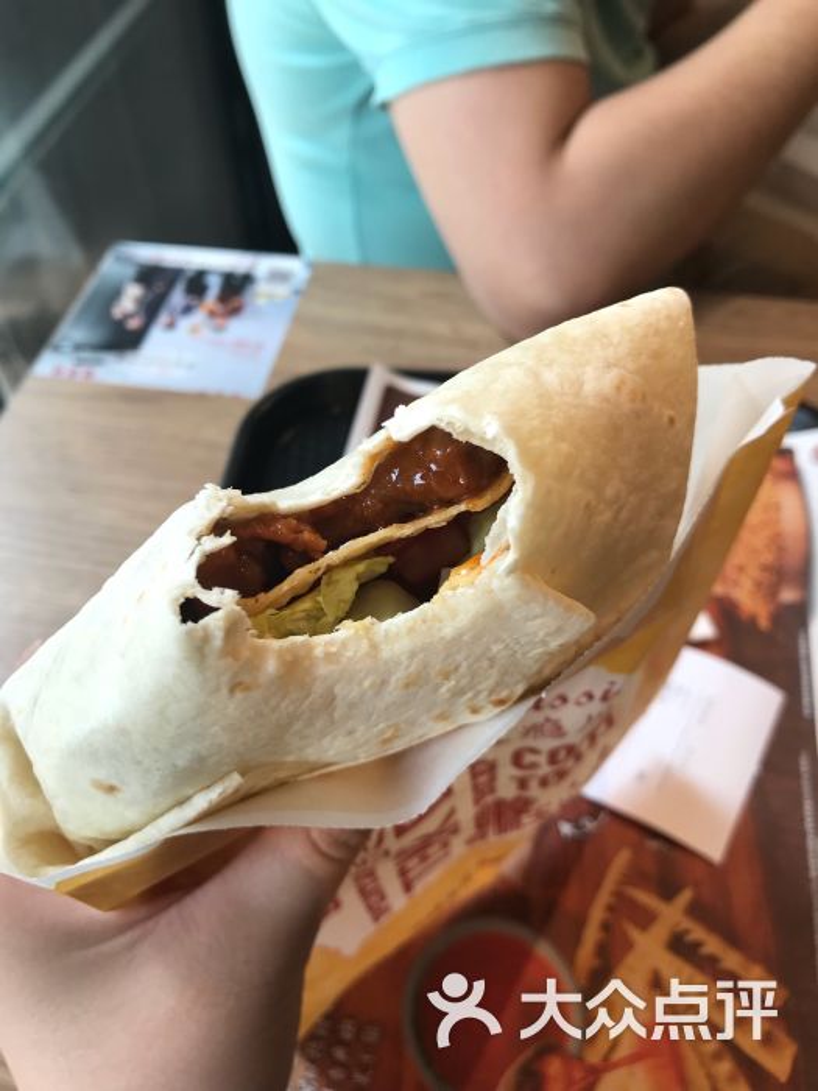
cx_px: 409
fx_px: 882
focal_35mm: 28
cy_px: 546
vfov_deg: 63.4
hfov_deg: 49.7
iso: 25
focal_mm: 3.99
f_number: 1.8
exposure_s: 1/100
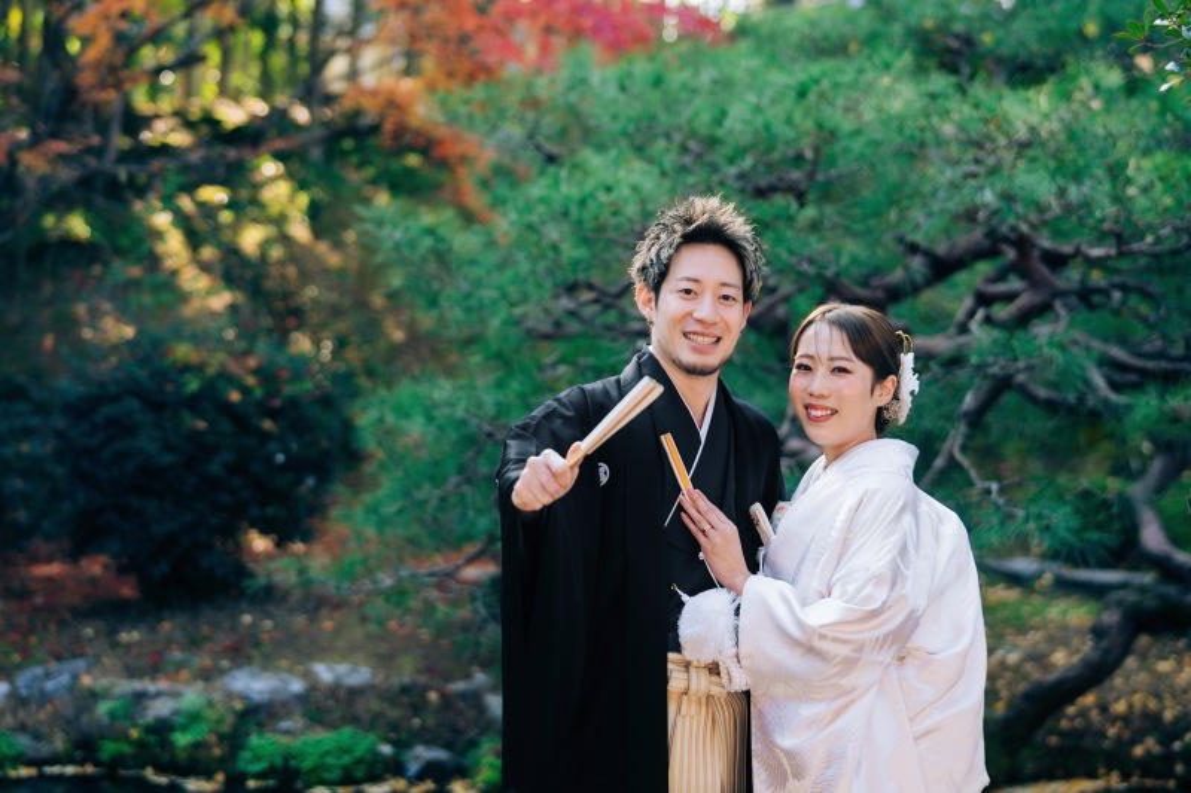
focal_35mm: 75
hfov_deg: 27.0
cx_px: 596
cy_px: 396
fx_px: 2481
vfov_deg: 18.2
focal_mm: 50
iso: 250
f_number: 1.8
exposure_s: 1/800
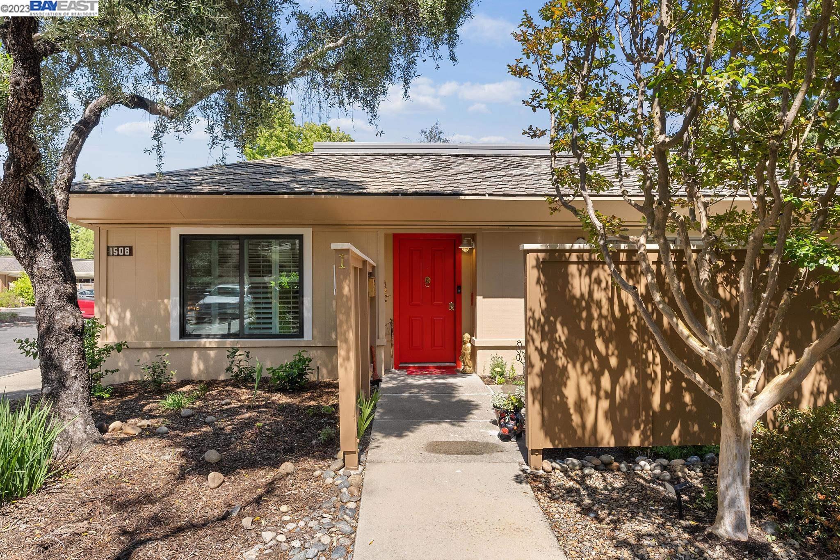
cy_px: 280
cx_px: 420
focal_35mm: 22
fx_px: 513
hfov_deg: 78.6
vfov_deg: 57.2
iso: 200
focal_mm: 22
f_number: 10
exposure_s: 1/125
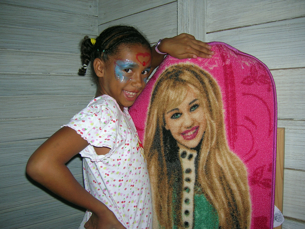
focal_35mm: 34
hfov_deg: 54.0
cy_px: 114
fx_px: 299
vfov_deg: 41.7
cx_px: 152
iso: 50
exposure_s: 1/60.1
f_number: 2.9
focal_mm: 5.7
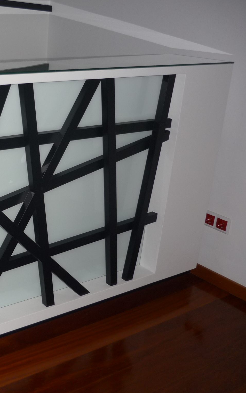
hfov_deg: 25.8
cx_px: -9
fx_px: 504
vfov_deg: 42.6
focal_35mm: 47
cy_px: 196
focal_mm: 5.5
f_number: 2.8
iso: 100
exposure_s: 1/30
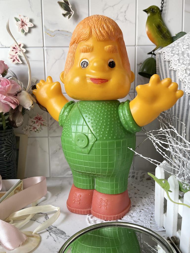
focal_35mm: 25
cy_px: 126
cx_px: 95
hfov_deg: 54.9
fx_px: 183
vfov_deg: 69.4
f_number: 1.6
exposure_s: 1/121
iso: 40
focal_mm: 5.1
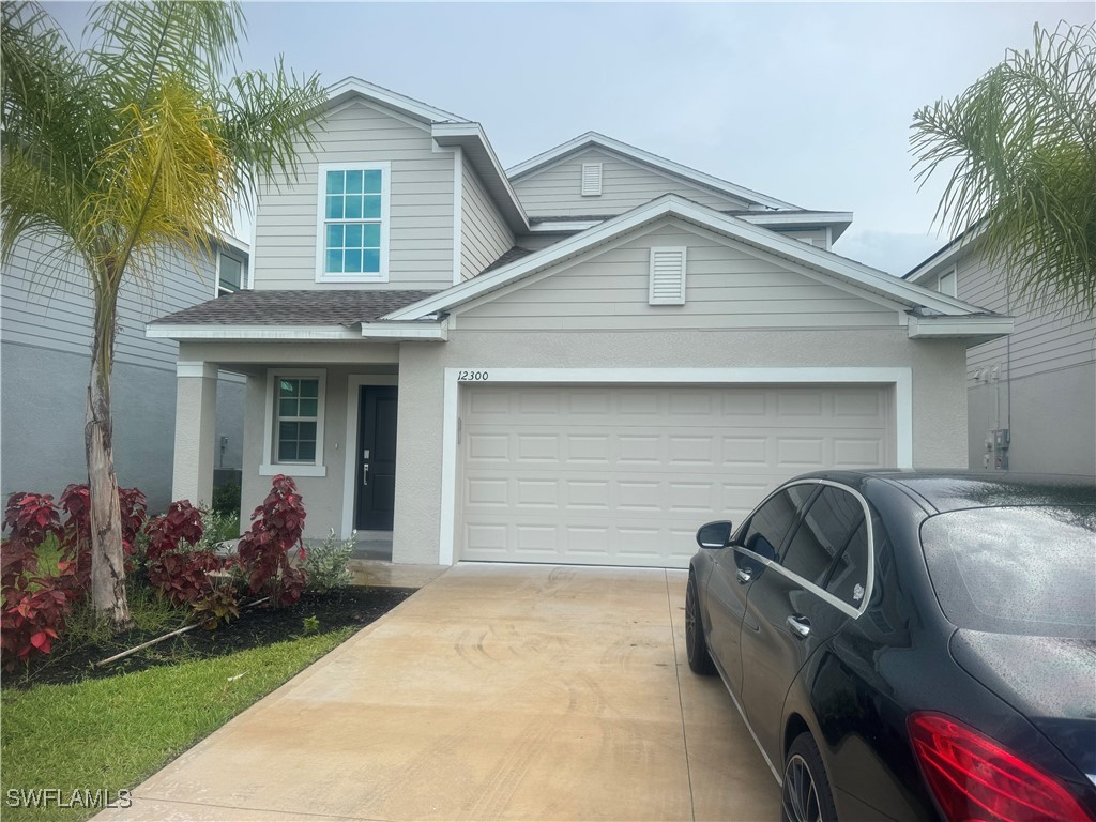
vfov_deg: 56.8
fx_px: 760
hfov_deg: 71.6
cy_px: 411
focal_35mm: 24
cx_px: 548
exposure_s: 1/1311
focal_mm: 6.86
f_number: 1.78
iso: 80
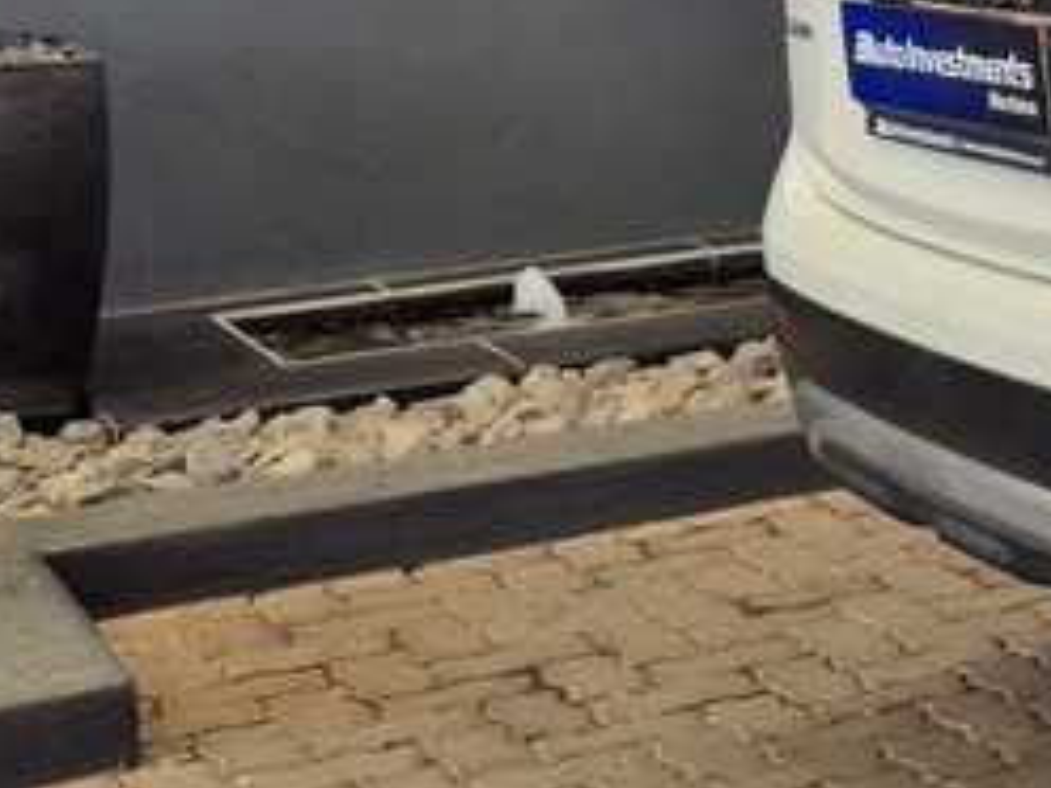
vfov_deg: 15.4
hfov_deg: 17.2
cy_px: 114
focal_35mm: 95
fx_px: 2884
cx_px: 1848
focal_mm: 5.4
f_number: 1.8
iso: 25
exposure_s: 1/560
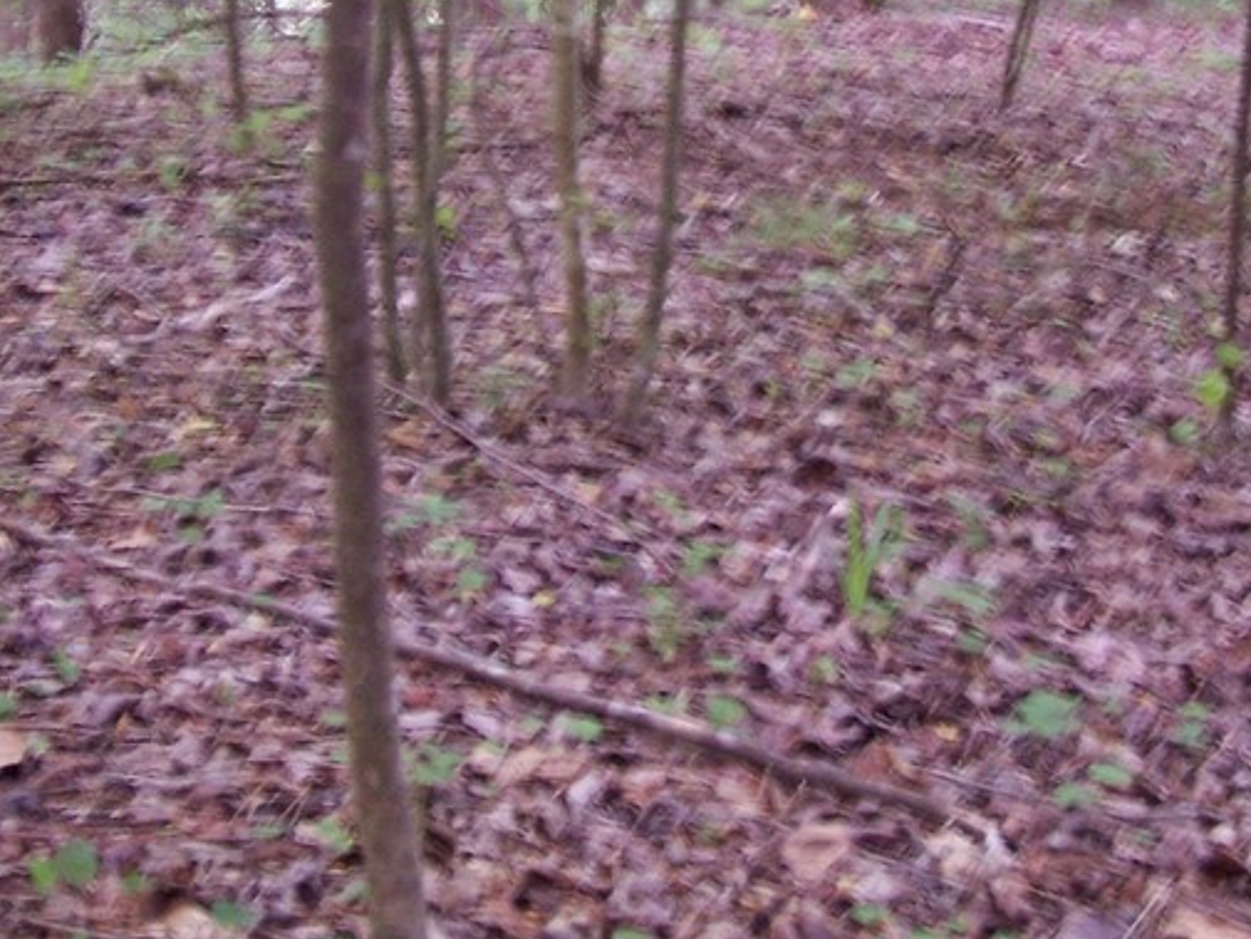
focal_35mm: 77
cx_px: 751
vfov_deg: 19.0
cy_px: 248
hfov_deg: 25.3
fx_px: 2783
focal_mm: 6.3
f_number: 2.8
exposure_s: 1/8
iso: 140
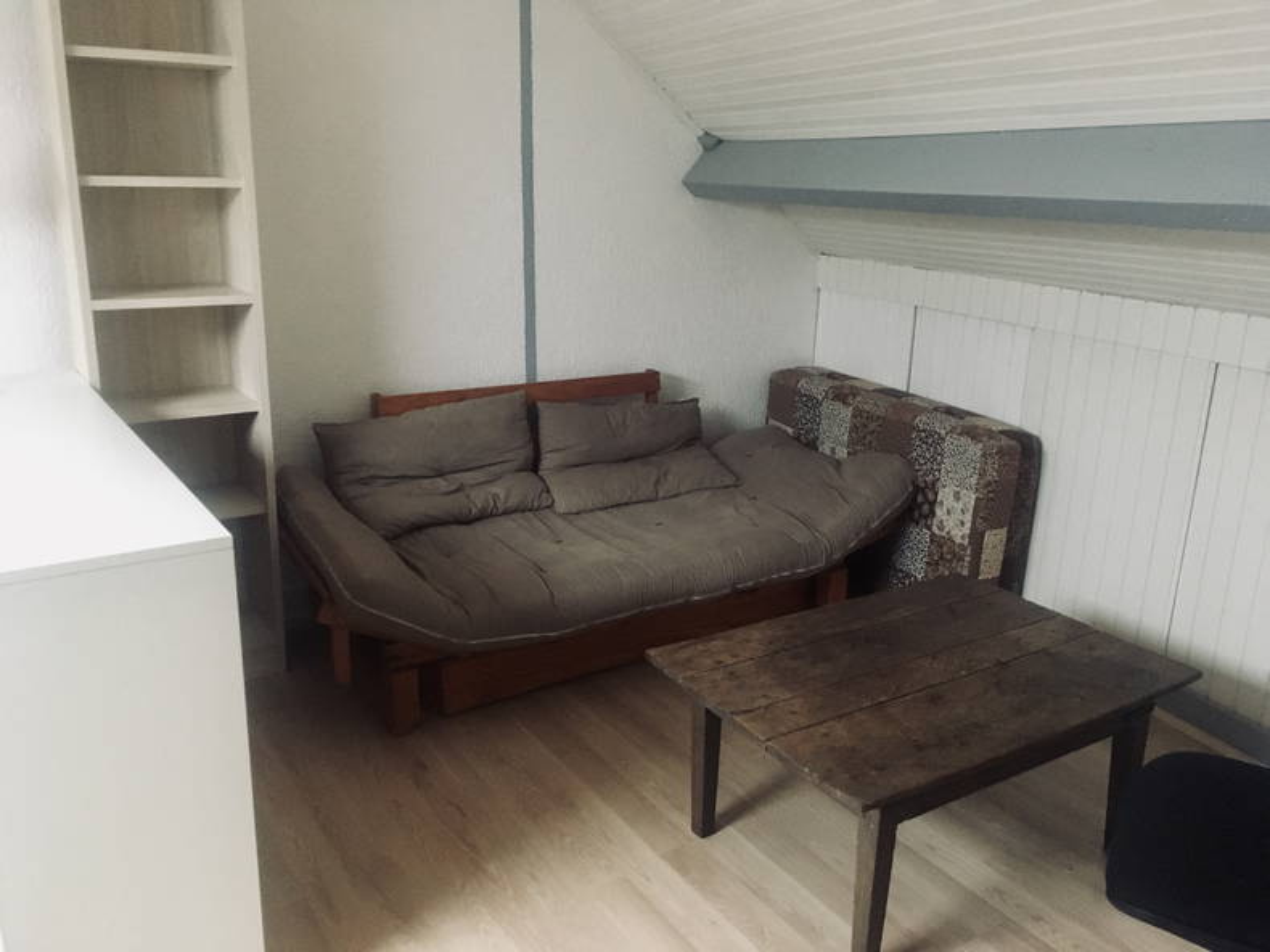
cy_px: 476
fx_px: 1064
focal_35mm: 29
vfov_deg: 48.2
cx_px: 635
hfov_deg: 61.7
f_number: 2.2
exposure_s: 1/17
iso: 320
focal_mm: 4.15
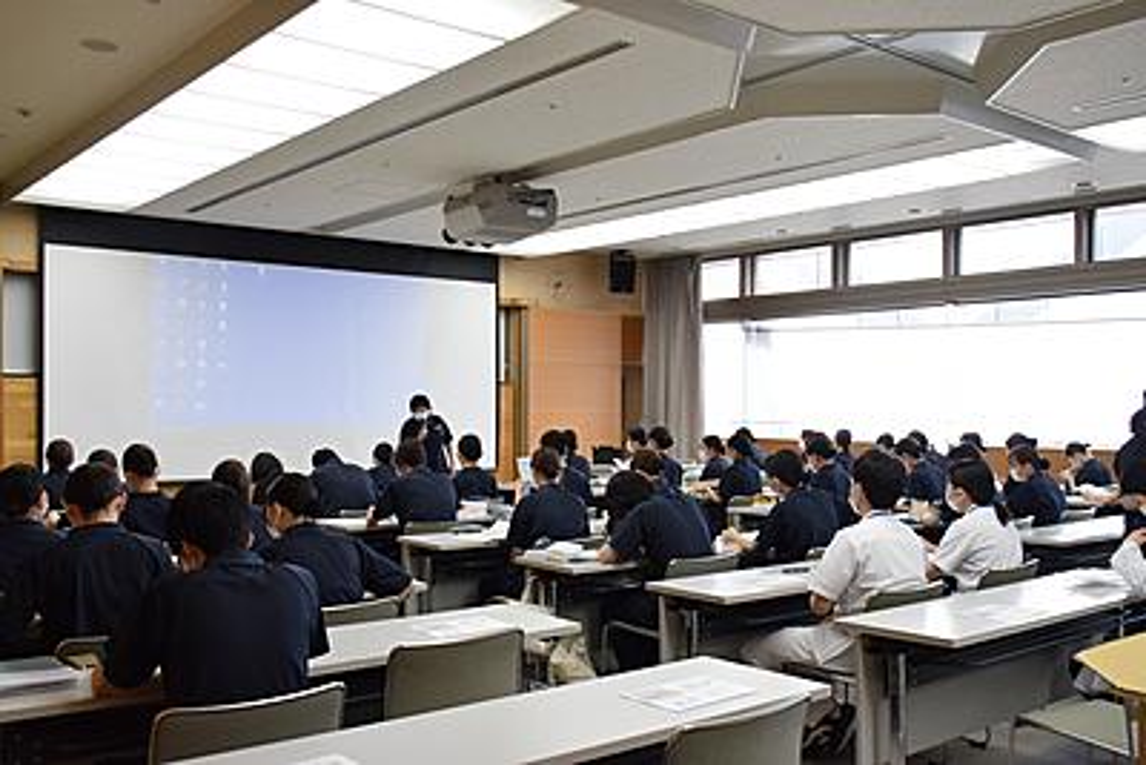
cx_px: 573
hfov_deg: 55.1
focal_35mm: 34
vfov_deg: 38.4
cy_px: 382
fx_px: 1099
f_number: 6.3
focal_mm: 23
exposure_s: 1/160
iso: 1250
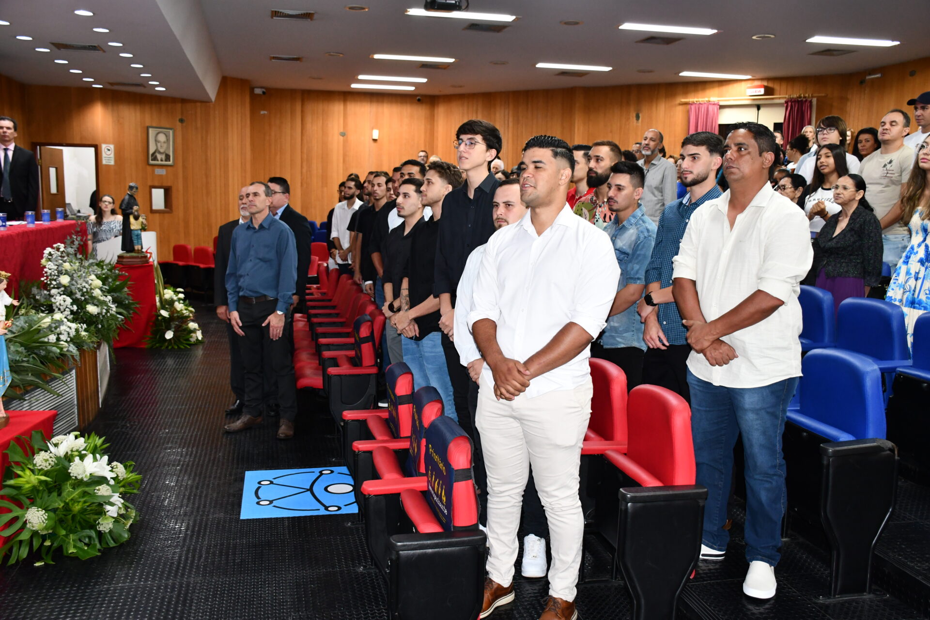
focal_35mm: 33
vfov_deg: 40.0
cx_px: 465
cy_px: 310
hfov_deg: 57.2
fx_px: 852
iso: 1400
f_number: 3.5
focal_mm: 22
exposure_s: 1/60
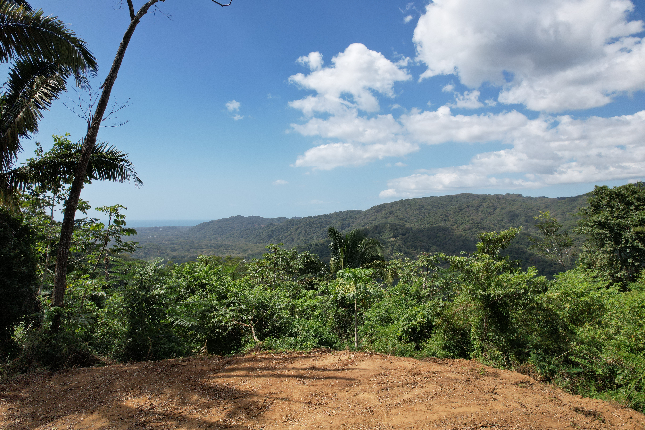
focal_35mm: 22
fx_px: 394
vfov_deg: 57.2
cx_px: 322
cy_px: 215
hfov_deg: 78.6
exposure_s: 1/640
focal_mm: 8.38
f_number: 2.8
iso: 110
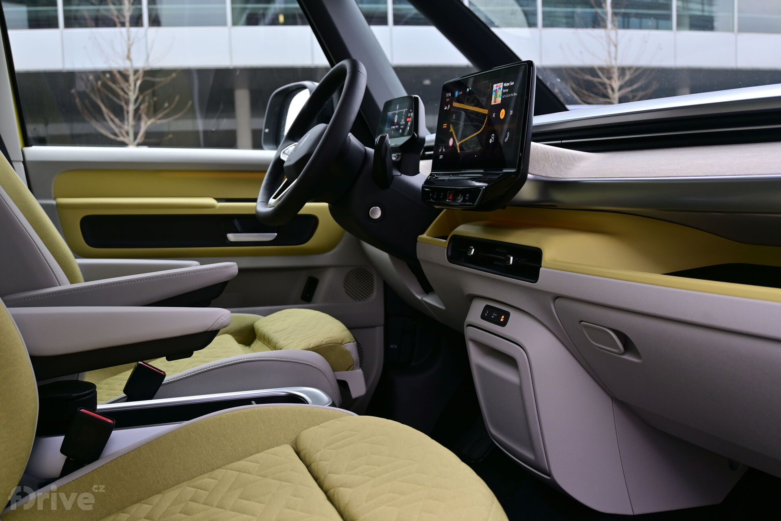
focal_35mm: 38
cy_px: 260
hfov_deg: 51.3
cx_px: 390
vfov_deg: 35.5
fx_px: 813
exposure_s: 1/50
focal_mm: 25
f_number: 4.2
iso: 100
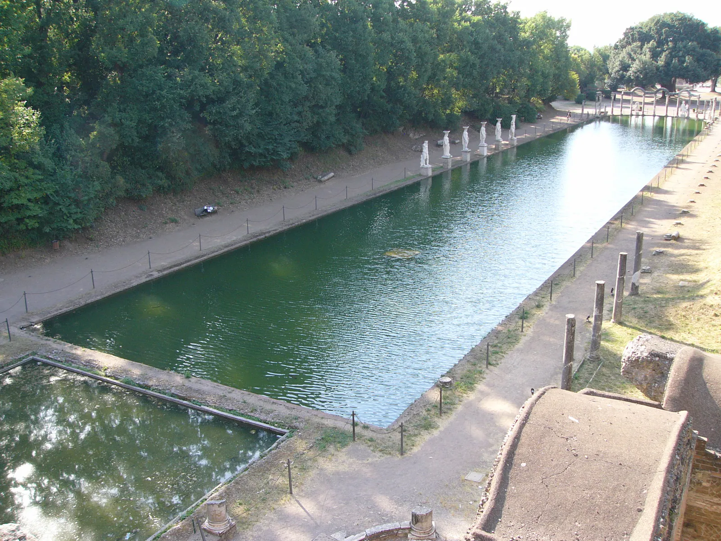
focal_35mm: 36
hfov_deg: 51.4
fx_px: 750
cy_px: 270
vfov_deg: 39.7
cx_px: 360
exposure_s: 1/125
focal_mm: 6
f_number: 3.3
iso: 50
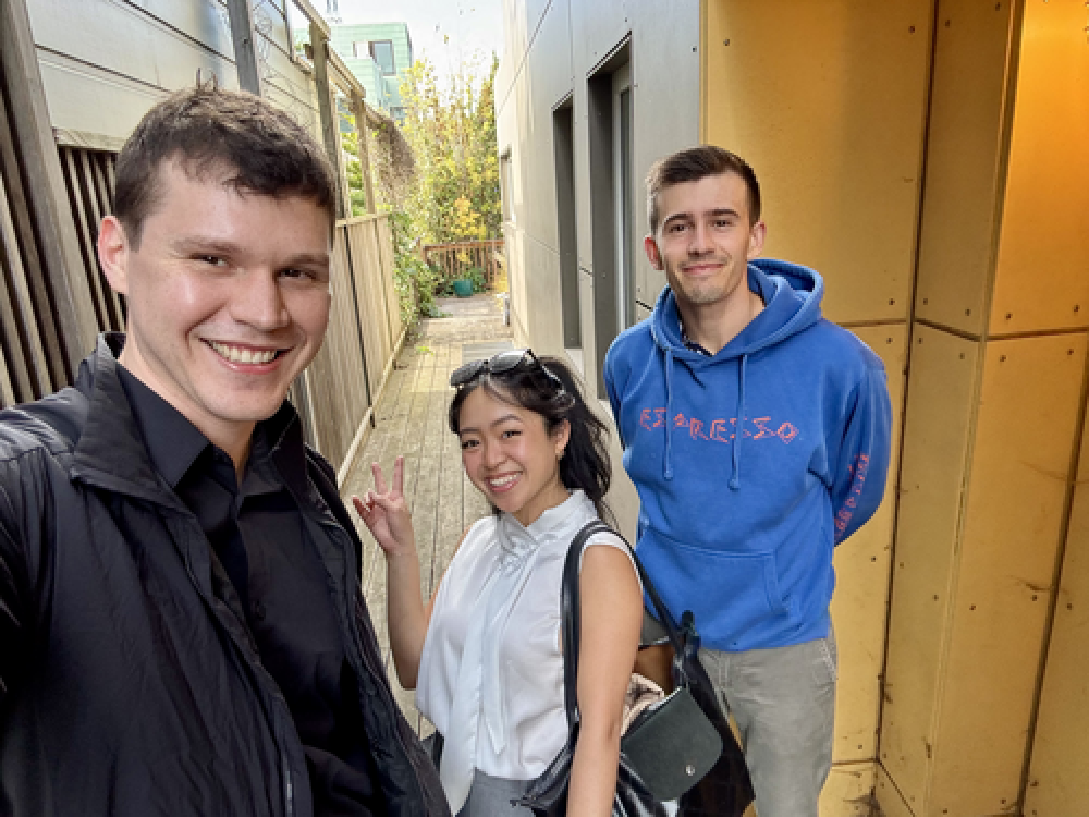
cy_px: 408
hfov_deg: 73.9
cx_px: 544
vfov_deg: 58.9
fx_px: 724
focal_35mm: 23
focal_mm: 2.69
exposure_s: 1/108
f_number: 1.9
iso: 80
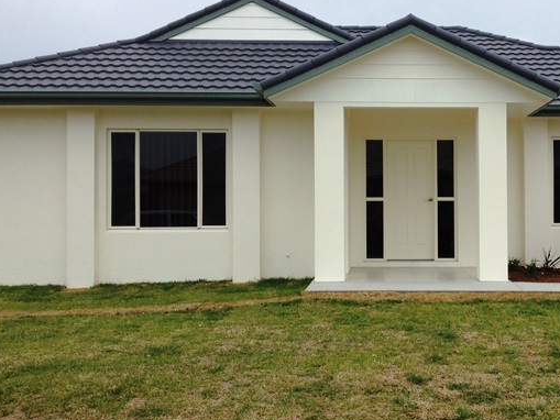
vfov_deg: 26.5
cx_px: 417
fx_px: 890
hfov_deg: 34.2
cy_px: 184
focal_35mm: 55
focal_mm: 4.28
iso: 64
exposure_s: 1/468
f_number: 2.4
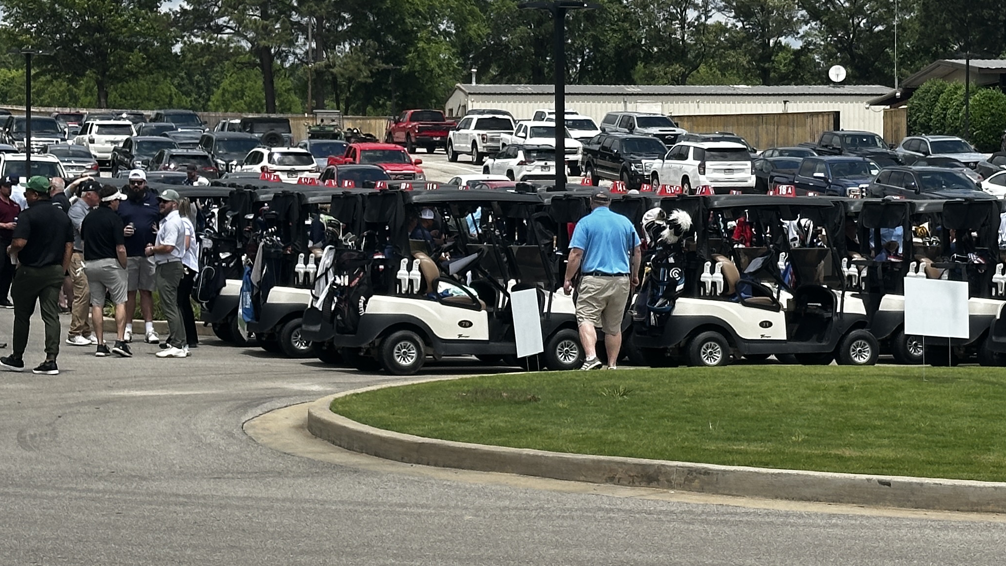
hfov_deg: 20.7
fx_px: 2747
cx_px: 627
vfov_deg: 11.7
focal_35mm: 103
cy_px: 193
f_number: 1.78
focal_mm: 6.86
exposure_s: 1/3472
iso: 64
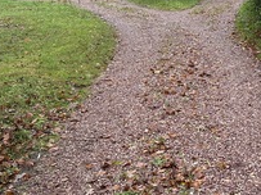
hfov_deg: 25.4
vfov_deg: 19.3
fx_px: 535
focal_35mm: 71
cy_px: -47
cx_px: 287
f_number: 1.78
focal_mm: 6.86
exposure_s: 1/121
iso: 100
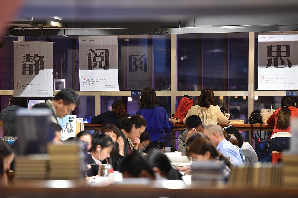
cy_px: 99
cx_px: 149
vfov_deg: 7.8
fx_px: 1448
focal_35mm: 175
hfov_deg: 11.8
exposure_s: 1/80
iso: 3200
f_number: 3.2
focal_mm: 175
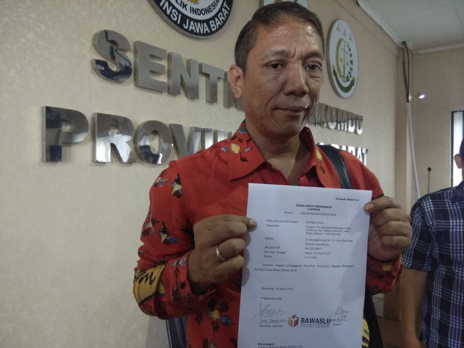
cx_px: 232
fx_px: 282
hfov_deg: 79.0
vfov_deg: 63.5
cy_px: 174
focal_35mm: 21
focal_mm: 3.57
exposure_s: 1/14
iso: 800
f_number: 2
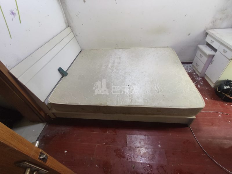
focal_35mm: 15
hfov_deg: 98.1
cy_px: 87
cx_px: 116
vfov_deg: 81.8
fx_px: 101
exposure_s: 1/33
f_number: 2.2
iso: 1072
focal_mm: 2.25
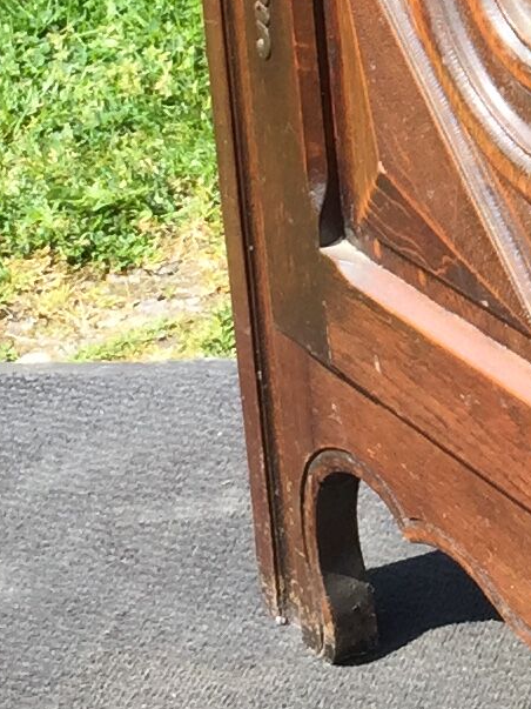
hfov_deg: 8.9
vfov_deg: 12.2
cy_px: -253
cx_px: 1064
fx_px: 3212
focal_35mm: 157
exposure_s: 1/507
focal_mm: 4.15
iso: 32
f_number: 2.2
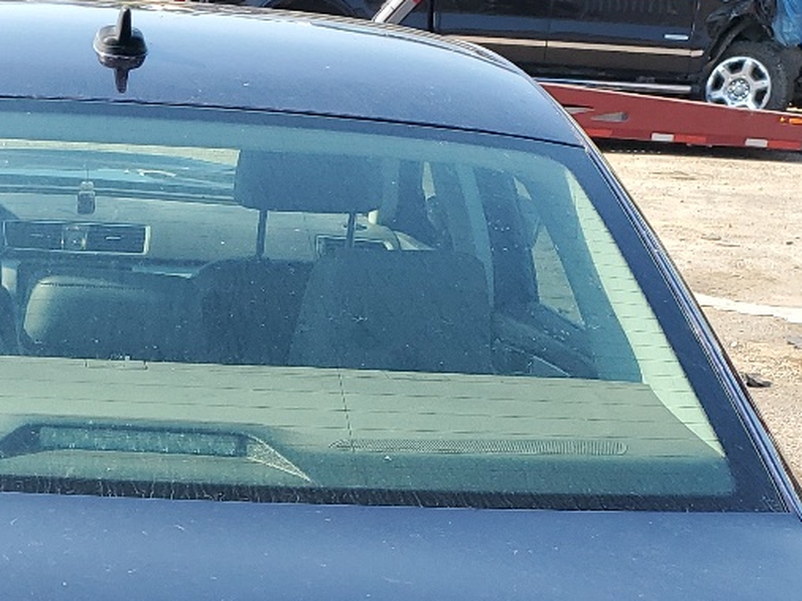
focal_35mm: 82
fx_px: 1899
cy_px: 783
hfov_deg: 23.3
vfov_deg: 16.9
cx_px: 114
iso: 50
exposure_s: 1/909
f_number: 1.5
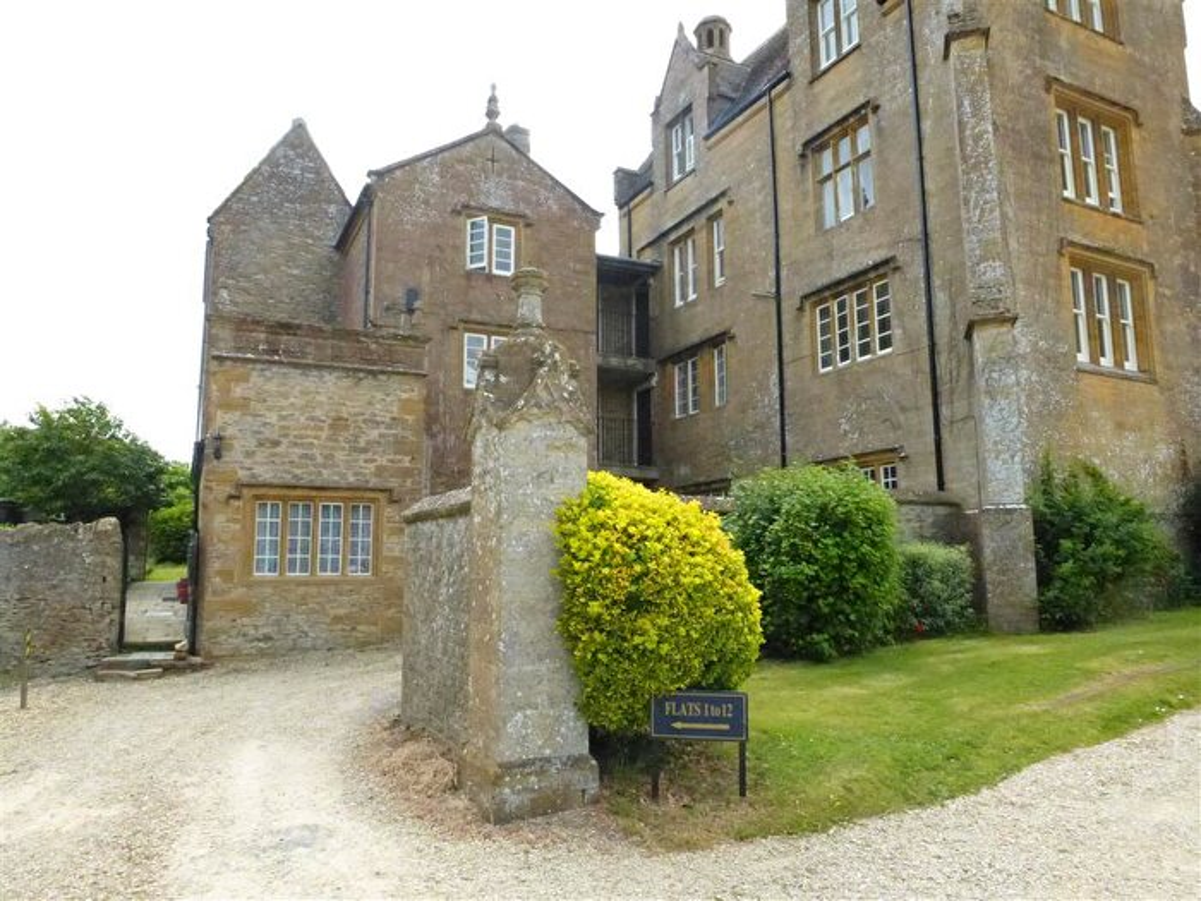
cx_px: 600
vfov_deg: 56.8
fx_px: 833
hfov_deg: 71.6
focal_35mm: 24
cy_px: 450
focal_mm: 4.3
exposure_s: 1/1600
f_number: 5.6
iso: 1600
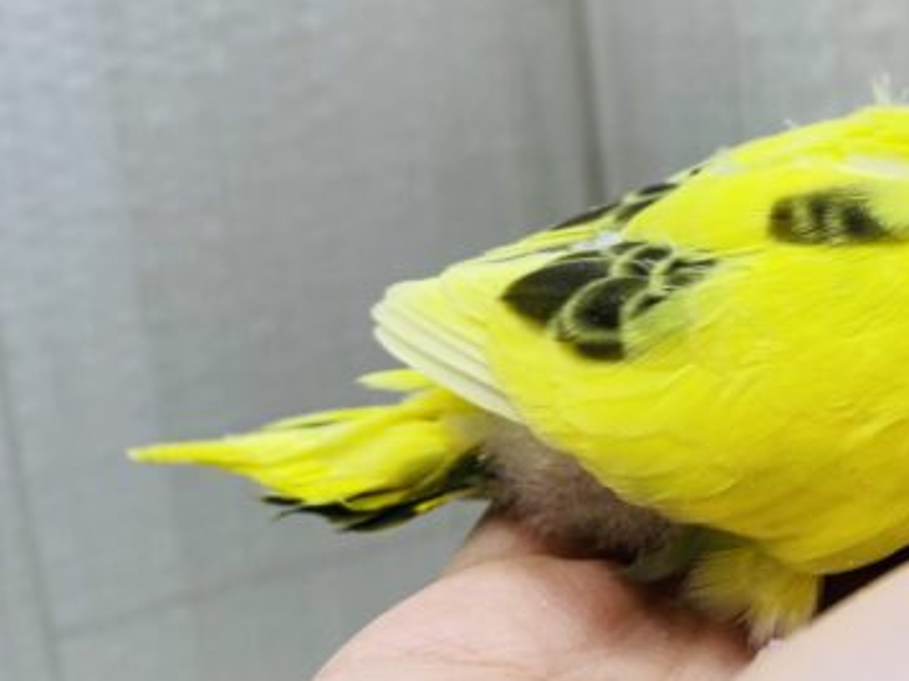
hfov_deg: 39.5
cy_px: 242
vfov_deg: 32.0
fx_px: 1182
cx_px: 792
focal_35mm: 45
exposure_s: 1/100
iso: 64
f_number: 1.8
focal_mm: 4.25
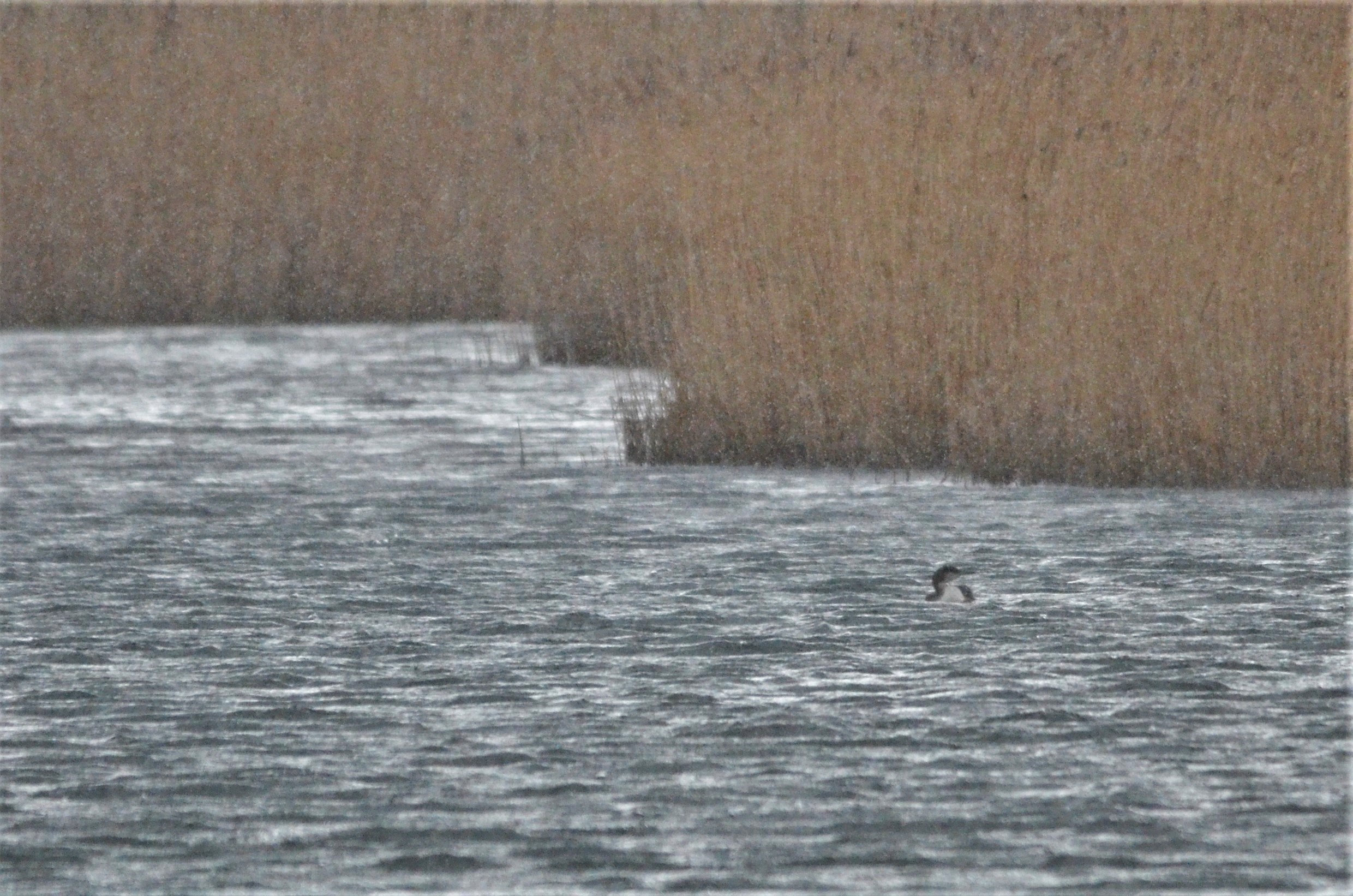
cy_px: 448
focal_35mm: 750
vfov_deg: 1.8
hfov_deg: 2.8
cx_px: 676
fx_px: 28126
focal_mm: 500
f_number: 7.1
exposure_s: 1/800
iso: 2500
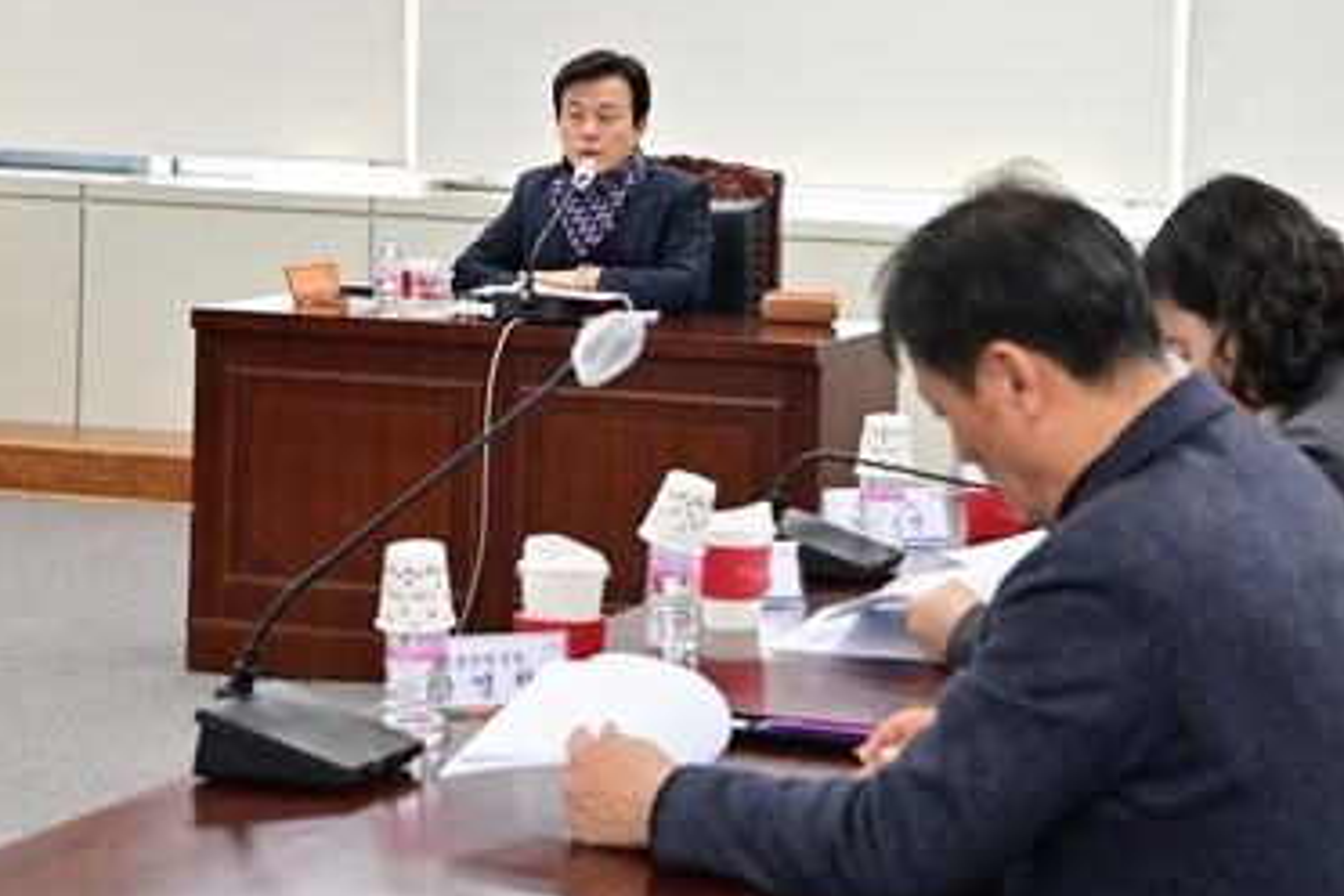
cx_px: 817
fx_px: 4218
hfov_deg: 18.1
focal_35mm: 113
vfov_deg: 12.1
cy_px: 271
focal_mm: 70
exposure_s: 1/250
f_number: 9
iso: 6400
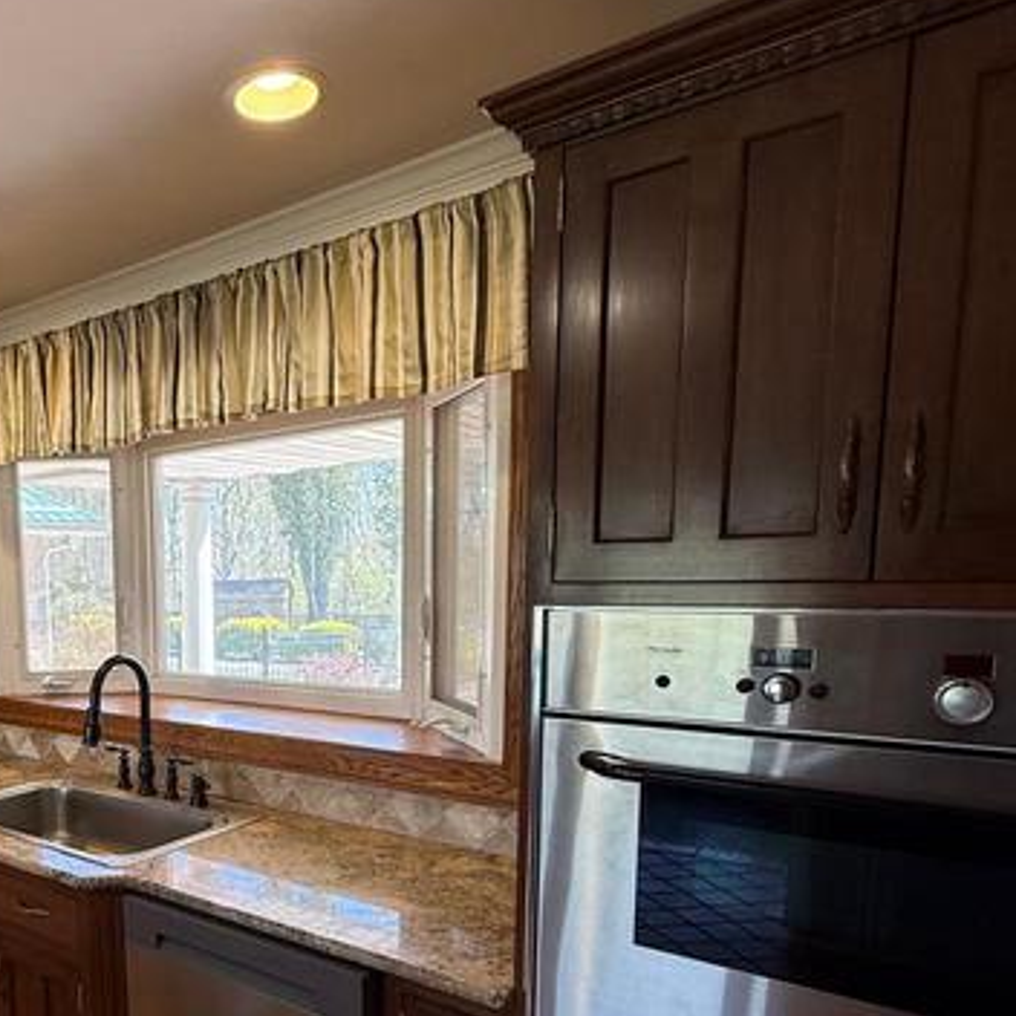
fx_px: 897
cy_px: 696
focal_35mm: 27
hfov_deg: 54.6
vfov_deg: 57.5
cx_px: 188
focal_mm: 2.22
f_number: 2.2
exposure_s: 1/120
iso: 100
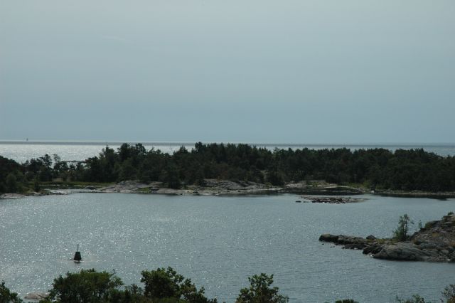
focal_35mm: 105
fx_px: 1326
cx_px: 228
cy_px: 152
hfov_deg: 19.5
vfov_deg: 13.0
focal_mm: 70
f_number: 14
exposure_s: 1/800
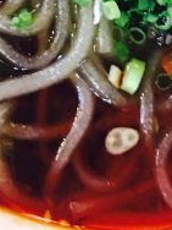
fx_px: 716
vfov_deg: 16.8
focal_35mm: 108
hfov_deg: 13.6
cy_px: -99
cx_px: 152
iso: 125
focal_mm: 4.15
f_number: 2.2
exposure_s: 1/4
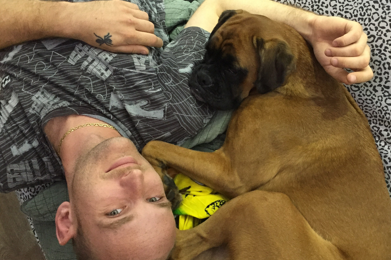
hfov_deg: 47.4
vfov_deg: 32.6
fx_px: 445
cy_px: 115
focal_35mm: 41
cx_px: 198
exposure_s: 1/30
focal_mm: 4.15
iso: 250
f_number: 2.2
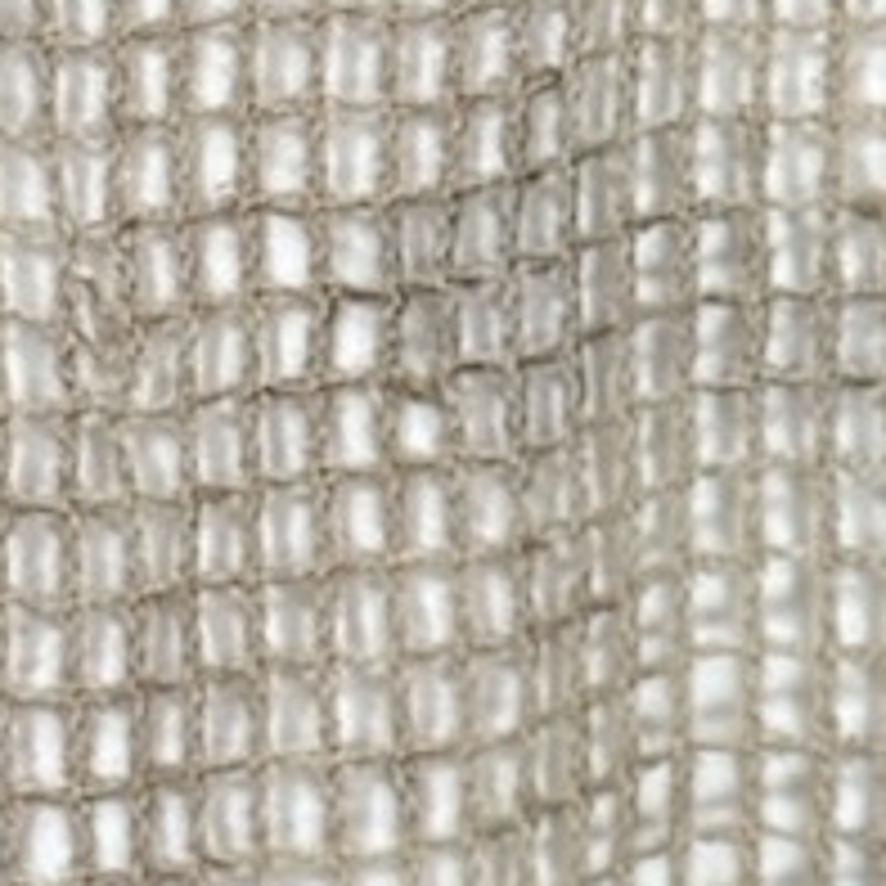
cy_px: 3881
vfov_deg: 6.2
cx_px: 3189
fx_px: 6400
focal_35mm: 221
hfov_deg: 6.7
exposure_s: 1/60
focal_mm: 6.76
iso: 250
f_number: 1.78
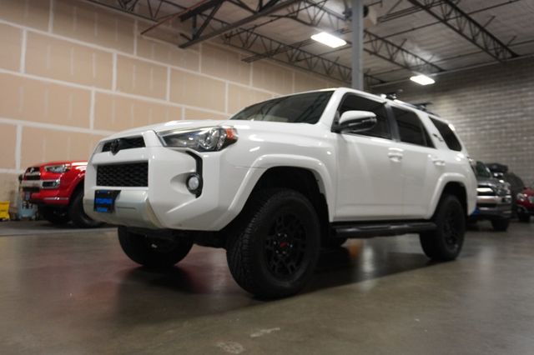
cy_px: 178
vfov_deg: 45.6
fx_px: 423
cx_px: 267
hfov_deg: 64.6
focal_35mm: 28
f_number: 4
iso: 2000
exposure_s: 1/160
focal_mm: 19
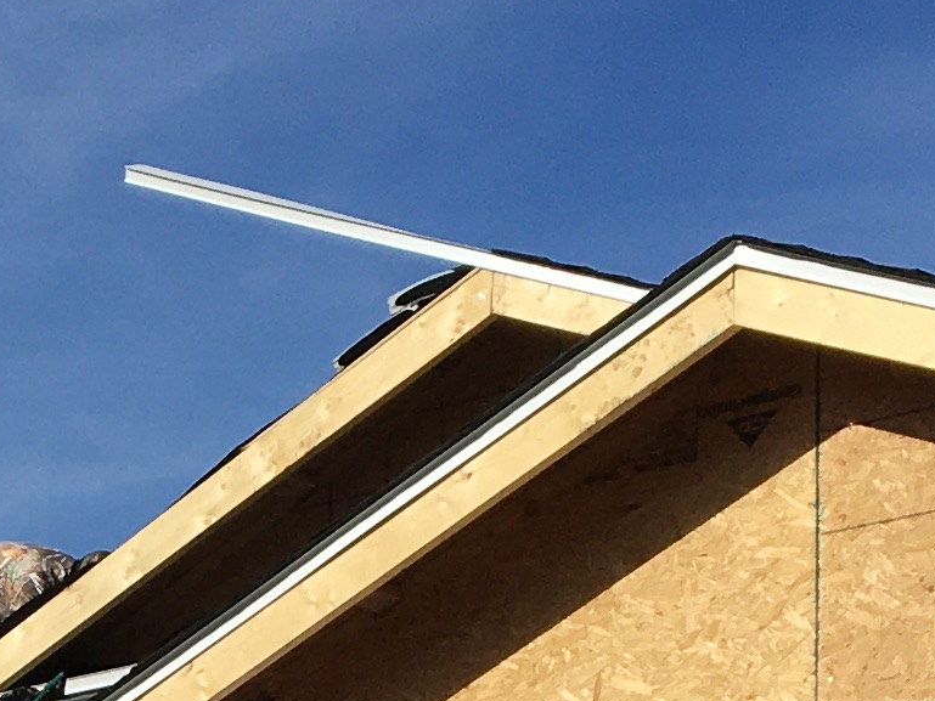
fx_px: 4106
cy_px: 1222
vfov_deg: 9.3
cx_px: -186
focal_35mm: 152
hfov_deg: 12.7
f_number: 2.2
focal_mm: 4.15
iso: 25
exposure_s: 1/3663
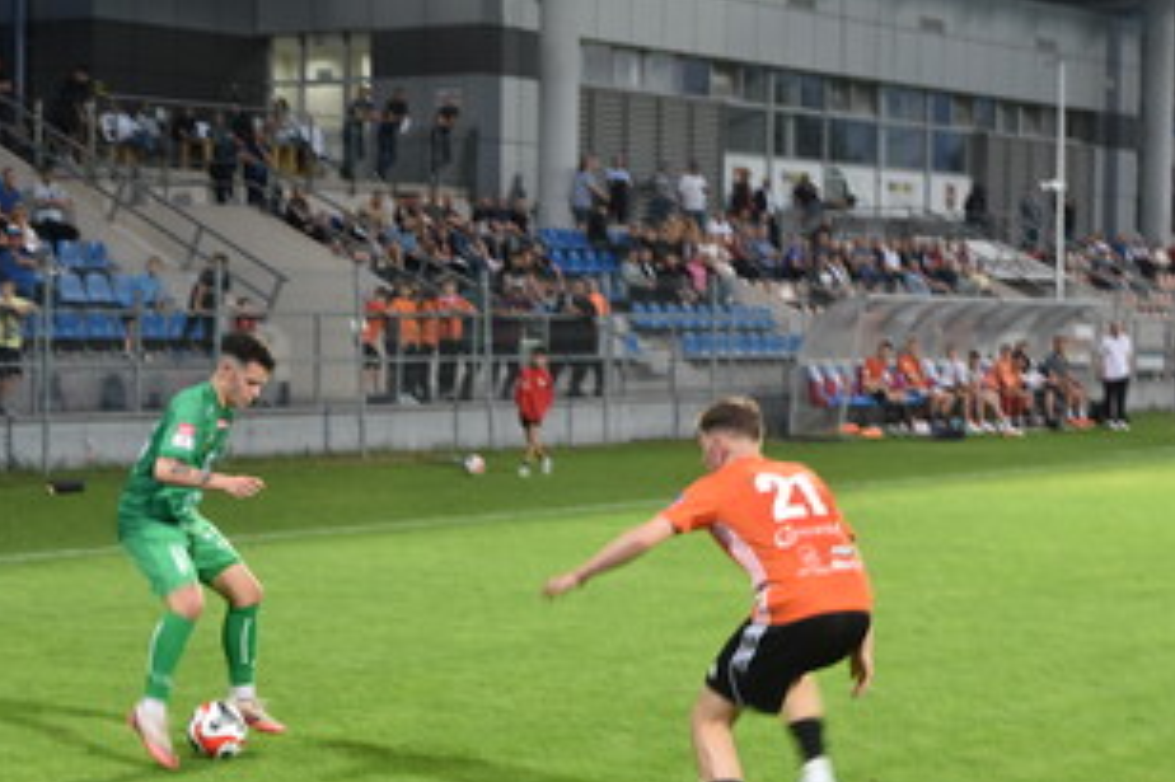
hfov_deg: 24.4
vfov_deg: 16.4
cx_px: 412
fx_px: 2707
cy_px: 435
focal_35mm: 83
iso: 1000
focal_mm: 40
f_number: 5
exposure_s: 1/100
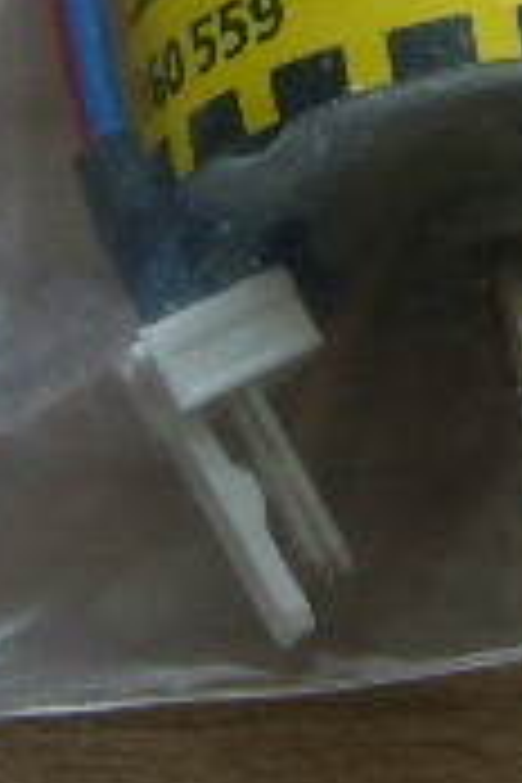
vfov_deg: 14.9
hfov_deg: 10.2
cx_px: 446
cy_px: -81
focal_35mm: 134
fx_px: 2914
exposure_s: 1/25
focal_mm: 5.8
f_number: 2.8
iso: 80
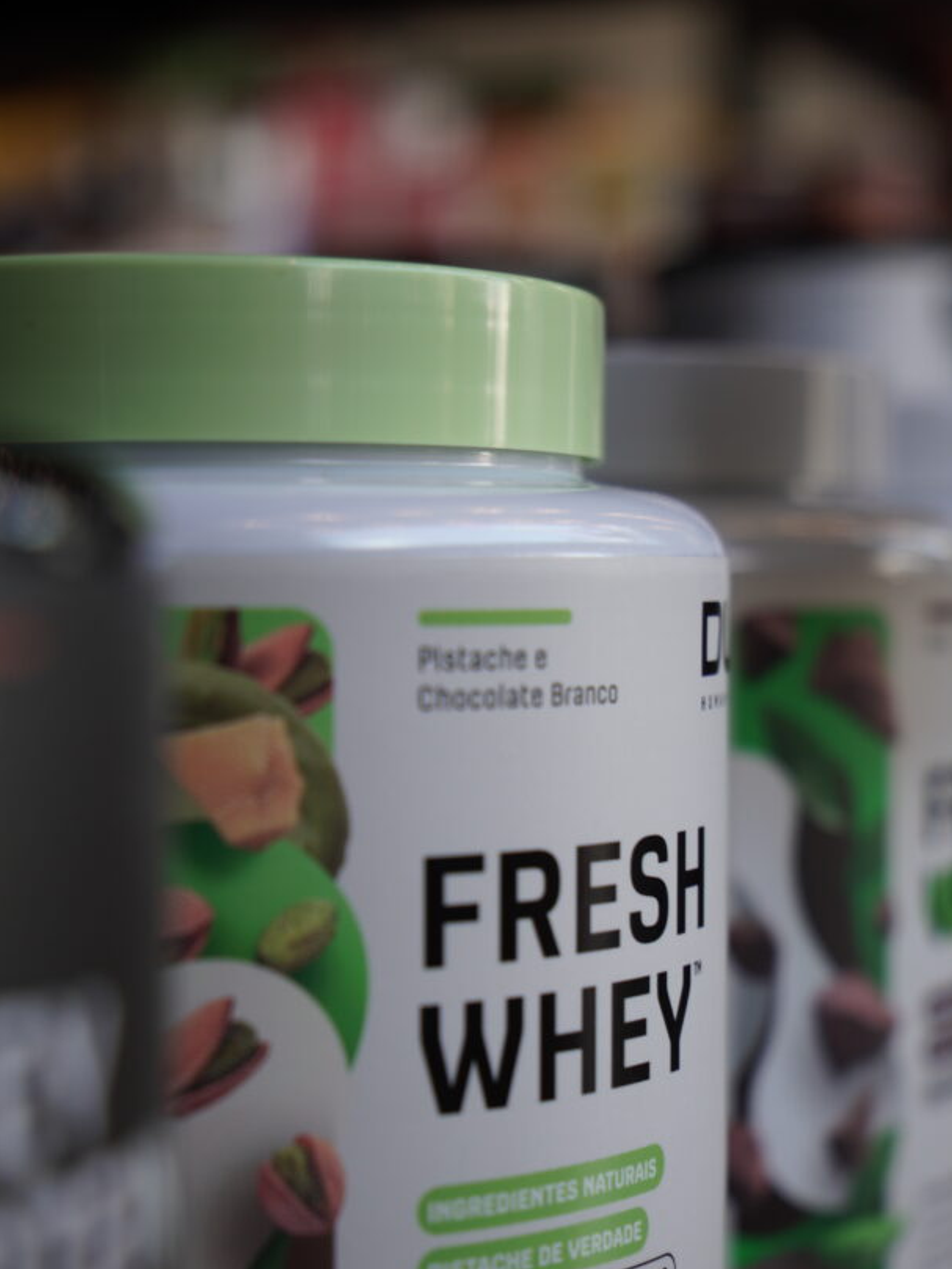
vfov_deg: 26.6
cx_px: 429
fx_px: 2676
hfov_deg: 20.2
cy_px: 733
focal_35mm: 73
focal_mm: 40
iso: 100
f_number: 2.8
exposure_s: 1/80
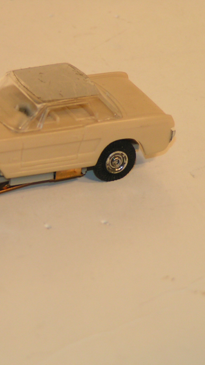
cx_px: 29
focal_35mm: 315
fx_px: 3045
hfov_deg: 3.9
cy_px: 183
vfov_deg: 6.9
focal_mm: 33
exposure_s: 1/250
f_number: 3.5
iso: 80
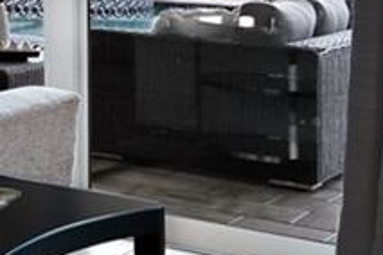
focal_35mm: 120
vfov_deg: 10.9
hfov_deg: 10.2
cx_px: -863
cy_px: -158
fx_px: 1277
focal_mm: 16
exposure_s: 1/80
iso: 800
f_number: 8
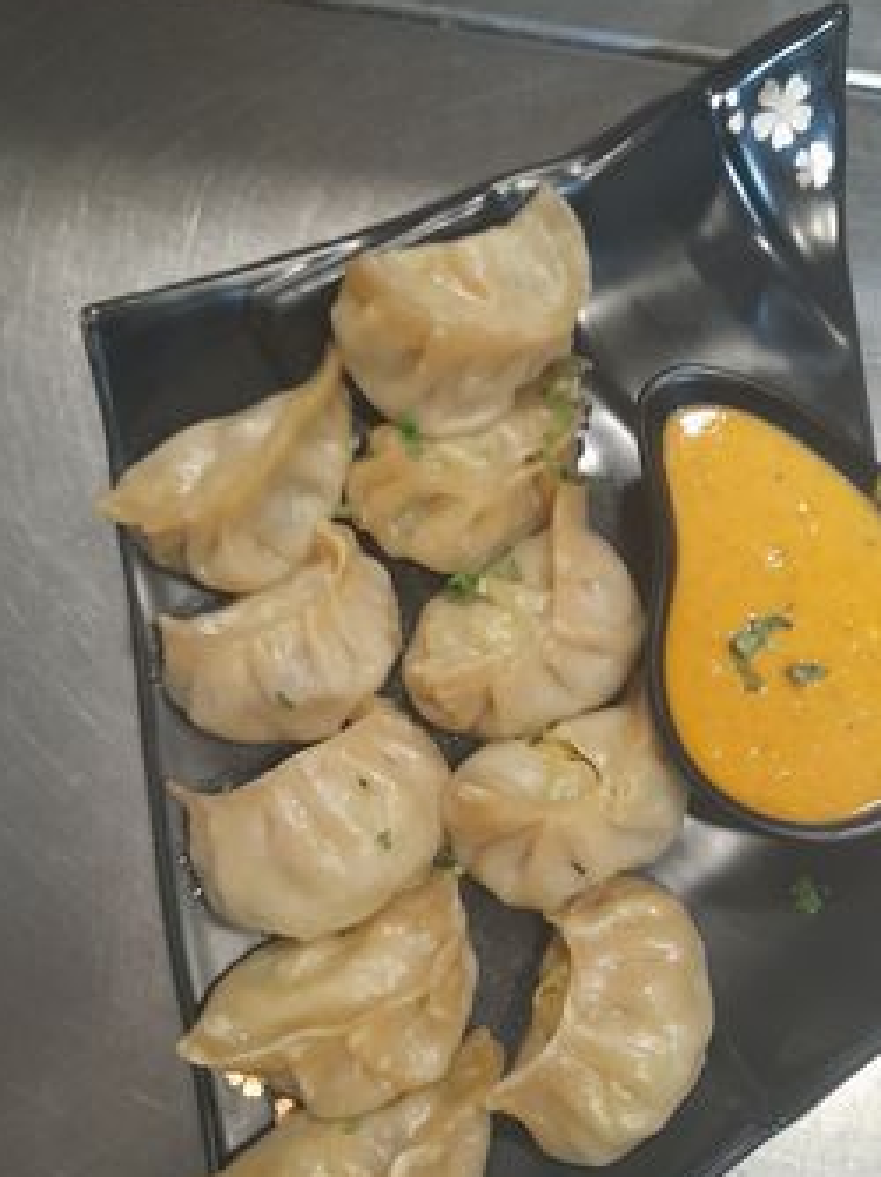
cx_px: 486
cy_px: 707
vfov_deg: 56.4
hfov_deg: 44.0
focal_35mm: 32
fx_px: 1087
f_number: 2
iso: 400
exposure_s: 1/33
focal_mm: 4.6
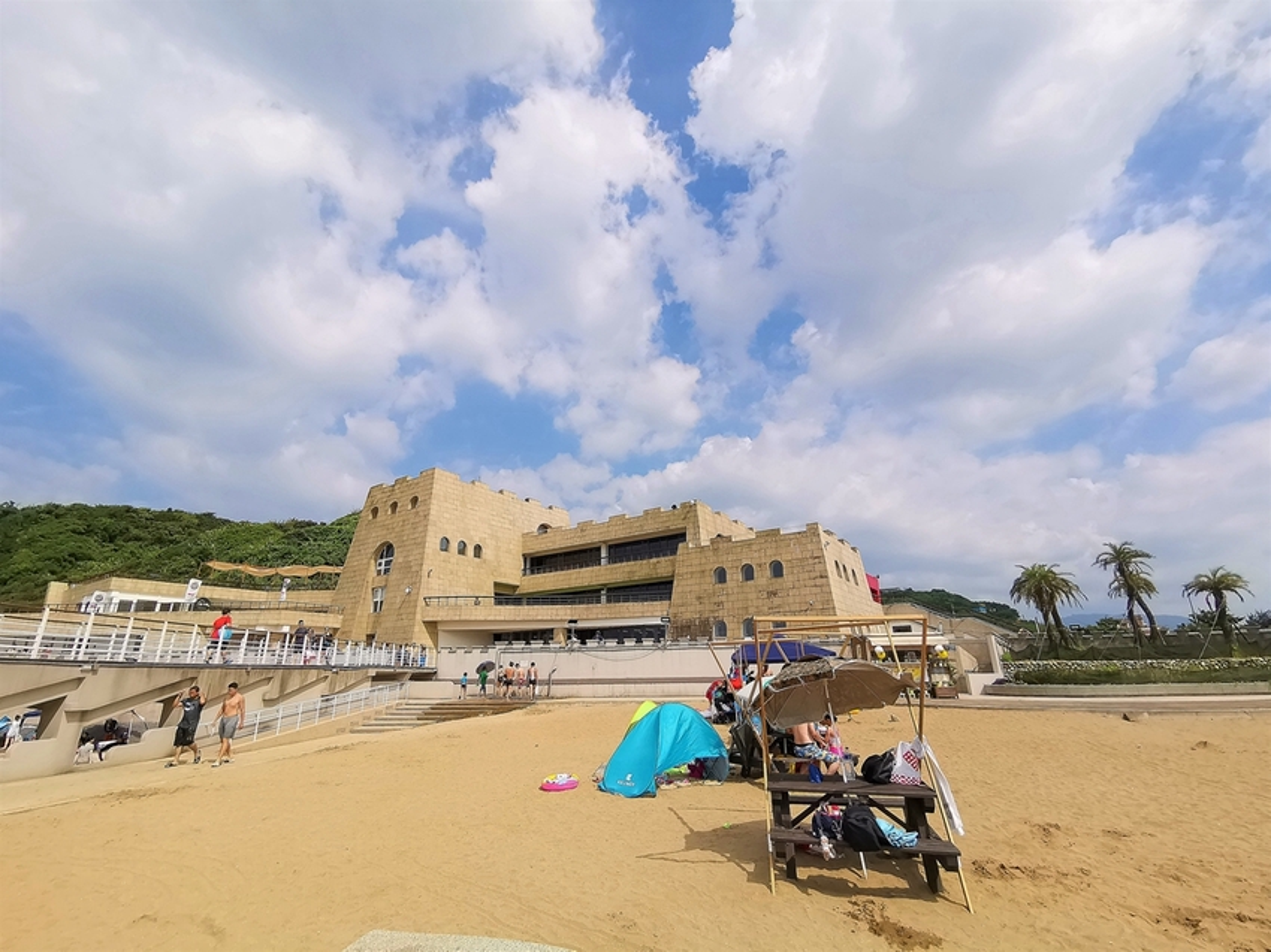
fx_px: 587
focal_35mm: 16
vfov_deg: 78.1
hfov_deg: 94.5
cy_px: 476
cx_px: 636
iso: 50
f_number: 2.2
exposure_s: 1/1675
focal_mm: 2.35
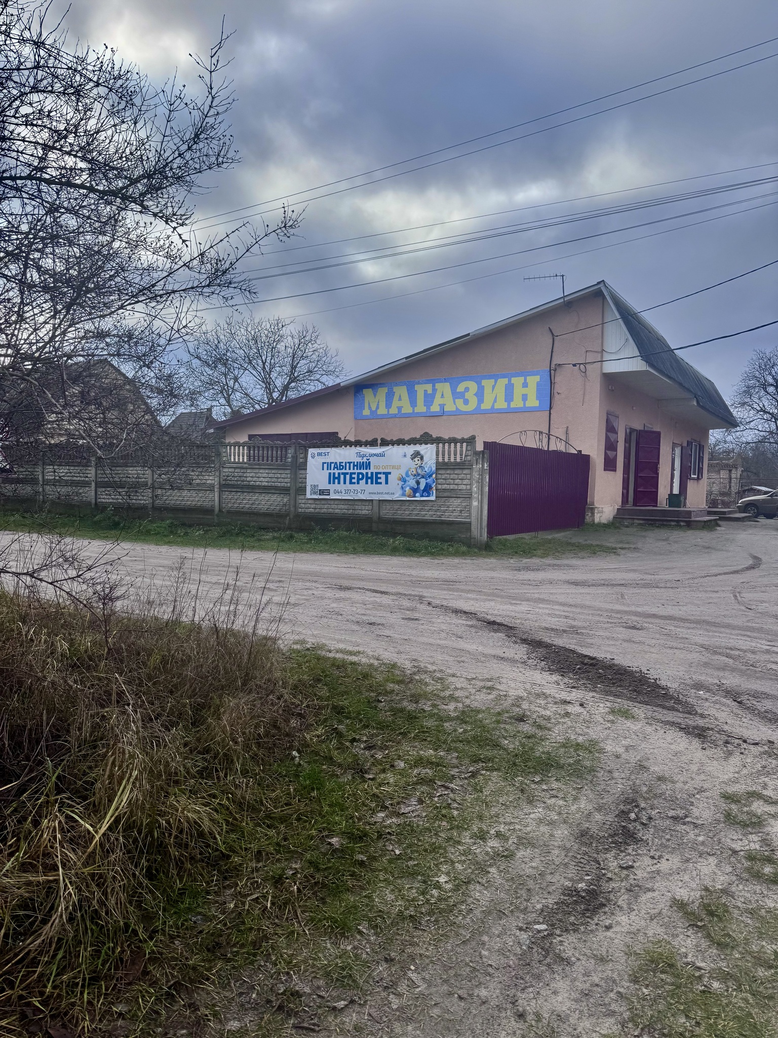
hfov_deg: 56.8
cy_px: 519
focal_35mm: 24
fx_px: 719
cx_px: 389
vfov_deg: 71.6
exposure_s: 1/2331
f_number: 1.78
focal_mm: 6.76
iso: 80
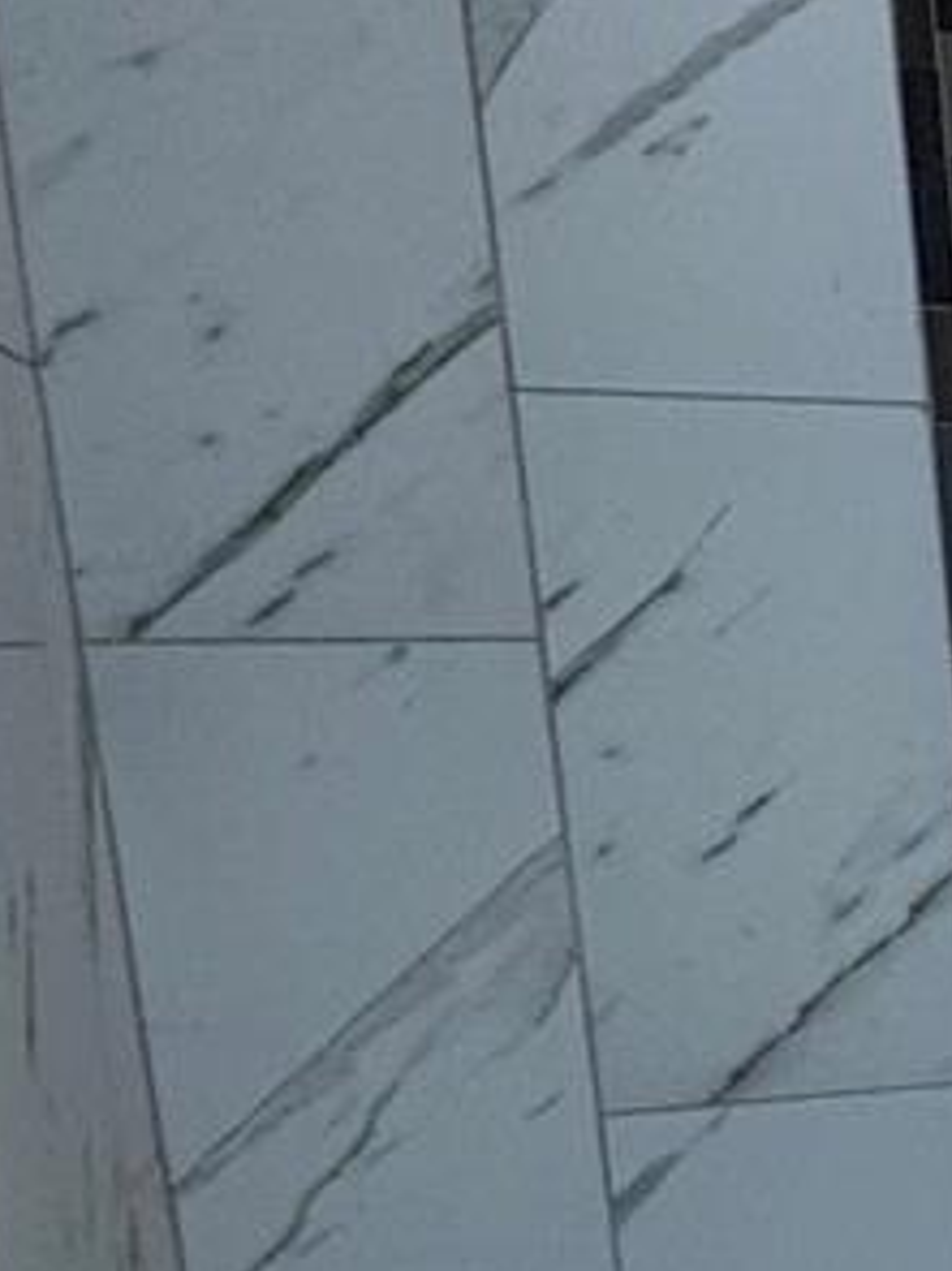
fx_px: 2679
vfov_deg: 26.0
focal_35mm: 73
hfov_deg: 13.7
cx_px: 2356
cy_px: 1086
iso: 80
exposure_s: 1/120
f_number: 2.2
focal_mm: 2.22
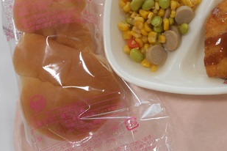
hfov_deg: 35.6
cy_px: 65
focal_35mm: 52
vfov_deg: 26.0
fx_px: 328
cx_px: 210
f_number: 3.7
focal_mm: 4.5
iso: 140
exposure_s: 1/30
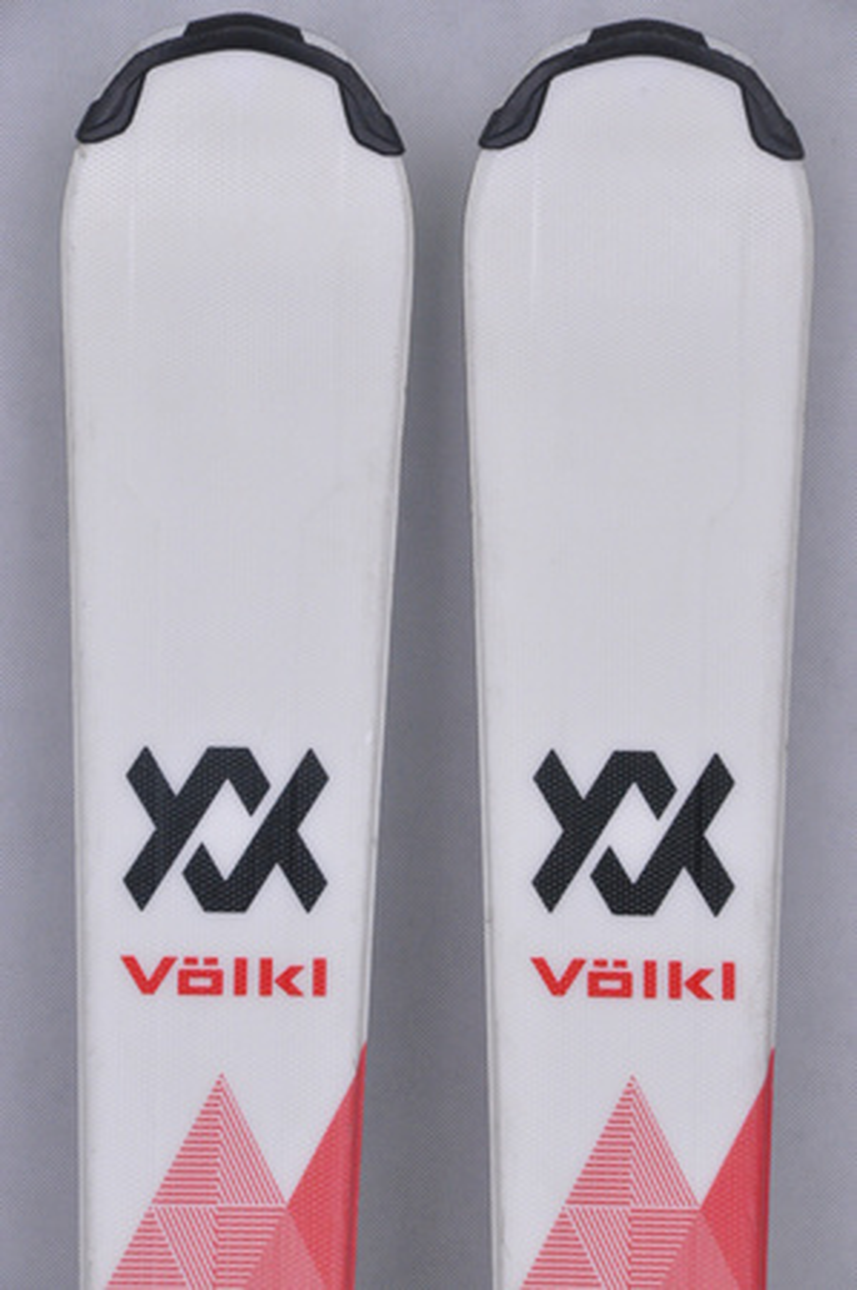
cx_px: 428
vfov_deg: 13.1
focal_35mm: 158
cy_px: 645
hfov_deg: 8.7
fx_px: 5637
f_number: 9.5
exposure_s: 1/125
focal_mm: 105
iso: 3200
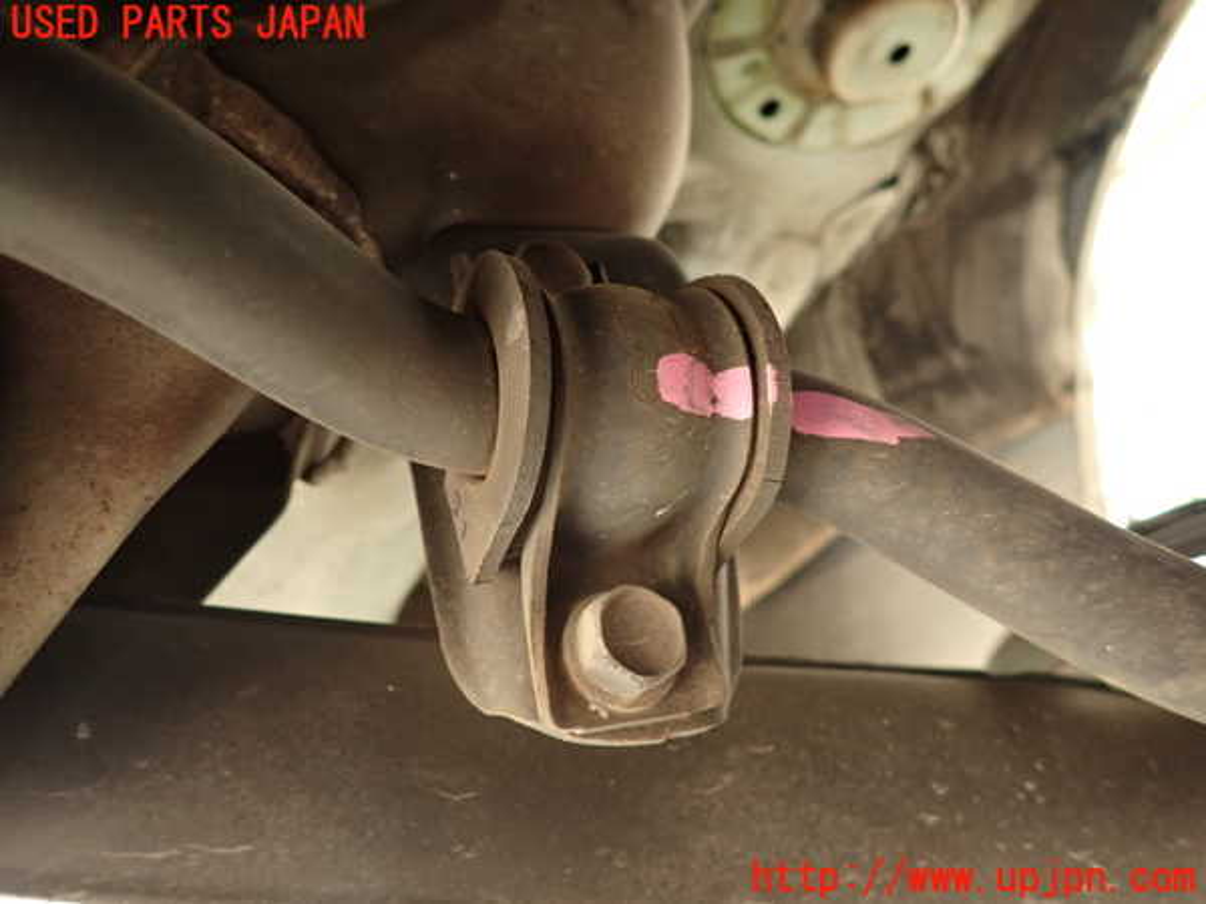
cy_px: 452
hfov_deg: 69.4
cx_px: 603
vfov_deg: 54.9
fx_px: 871
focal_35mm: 25
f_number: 2
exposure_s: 1/30
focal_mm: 4.5
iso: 250
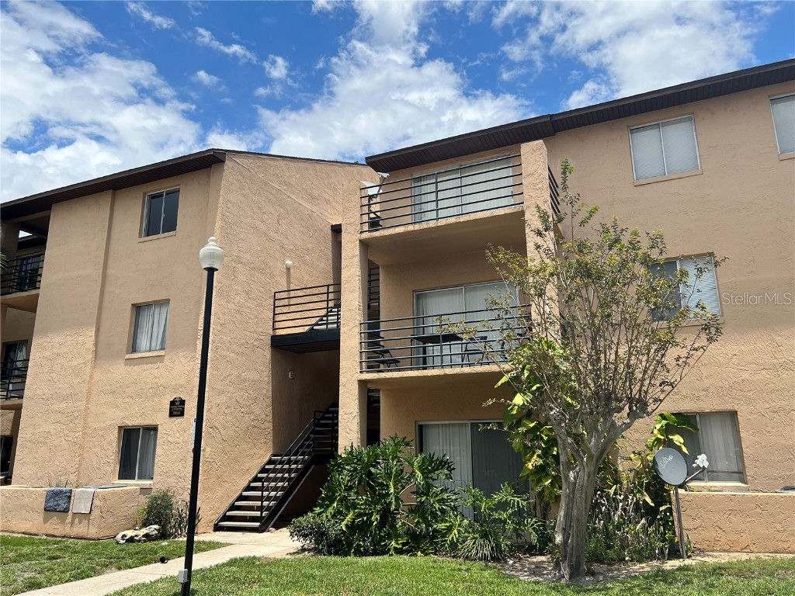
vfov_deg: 53.1
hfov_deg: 67.3
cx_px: 398
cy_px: 298
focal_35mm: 26
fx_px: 597
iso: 50
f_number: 1.5
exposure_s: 1/4630
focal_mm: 5.7
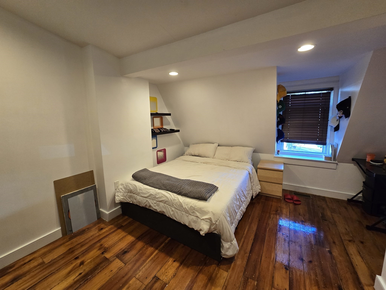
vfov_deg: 89.9
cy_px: 145
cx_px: 193
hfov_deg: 106.2
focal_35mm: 13
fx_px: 145
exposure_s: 1/60
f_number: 2.2
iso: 200
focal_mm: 2.2
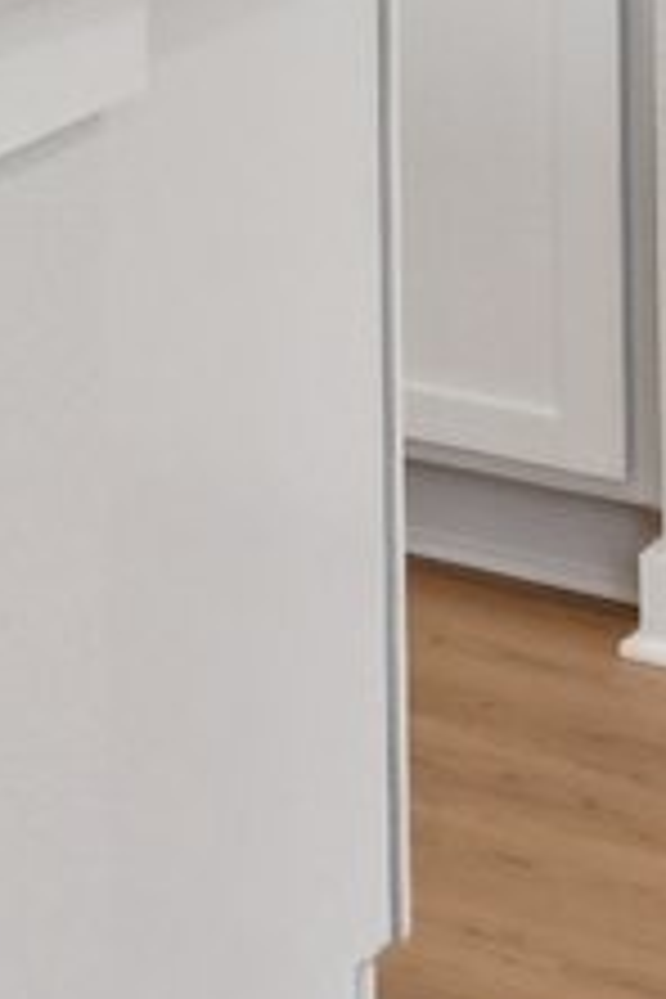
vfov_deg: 14.4
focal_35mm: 129
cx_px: -1881
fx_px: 3579
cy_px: -688
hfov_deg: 7.7
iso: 400
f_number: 8
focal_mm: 14
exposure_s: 1/60
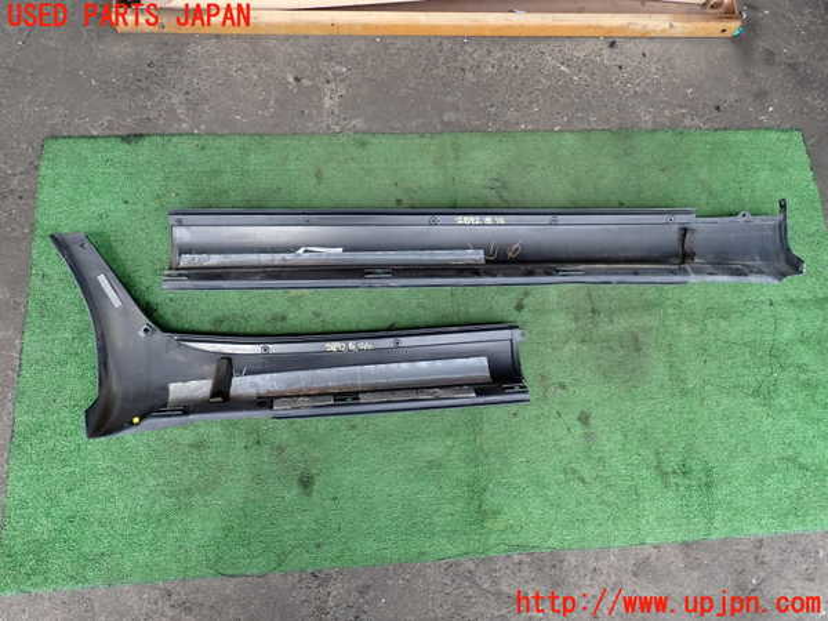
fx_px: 598
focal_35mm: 25
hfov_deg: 69.4
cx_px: 414
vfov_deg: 54.9
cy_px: 310
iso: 100
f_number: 2.8
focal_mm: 4.5
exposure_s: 1/200
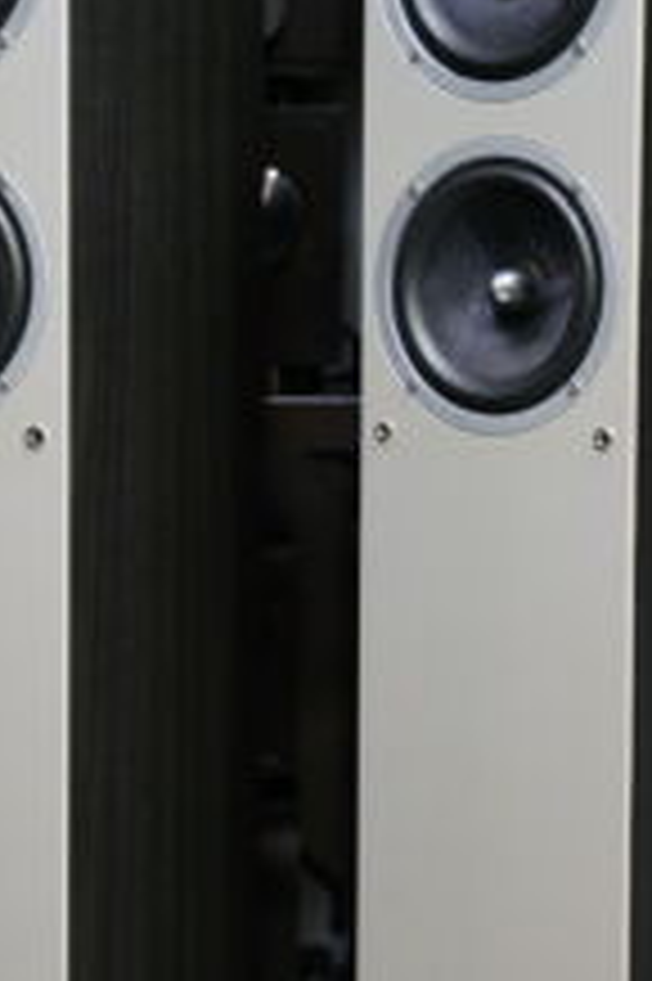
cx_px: 306
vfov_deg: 17.1
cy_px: 572
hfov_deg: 11.4
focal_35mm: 120
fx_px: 3265
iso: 200
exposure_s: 1/15
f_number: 3.2
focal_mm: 58
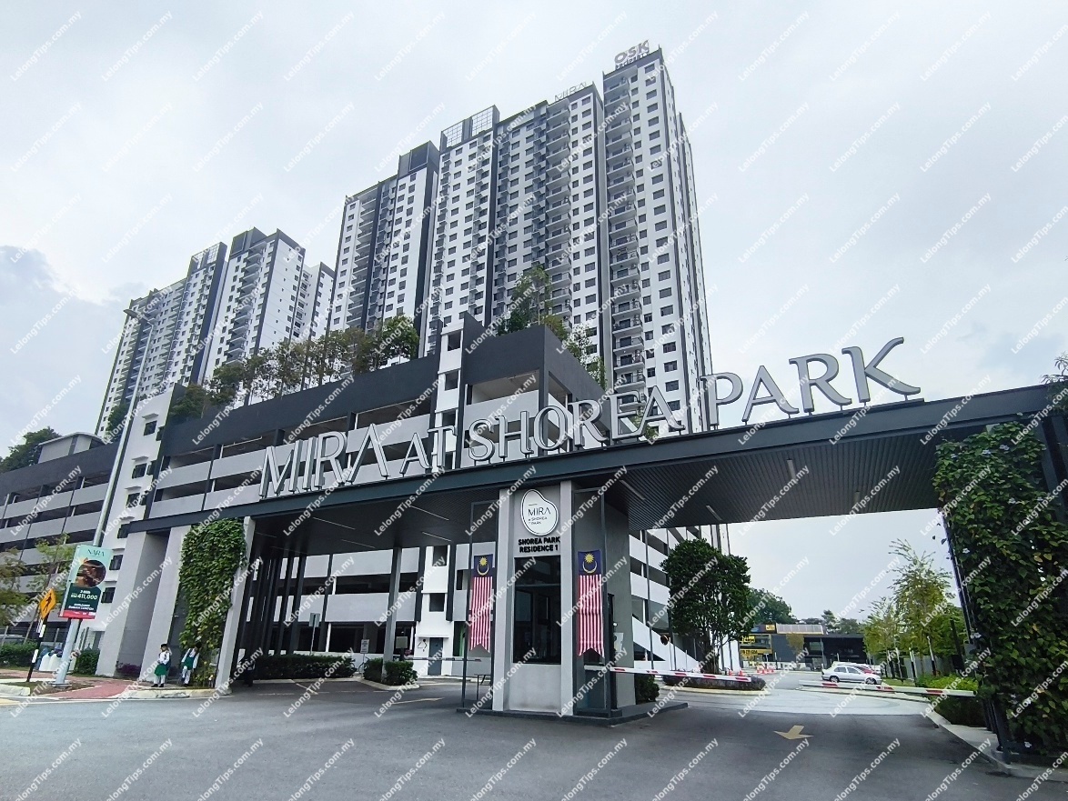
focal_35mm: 15
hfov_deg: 98.2
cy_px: 400
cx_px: 534
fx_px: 463
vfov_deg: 81.8
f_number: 2.2
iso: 50
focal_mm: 1.65
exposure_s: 1/1783
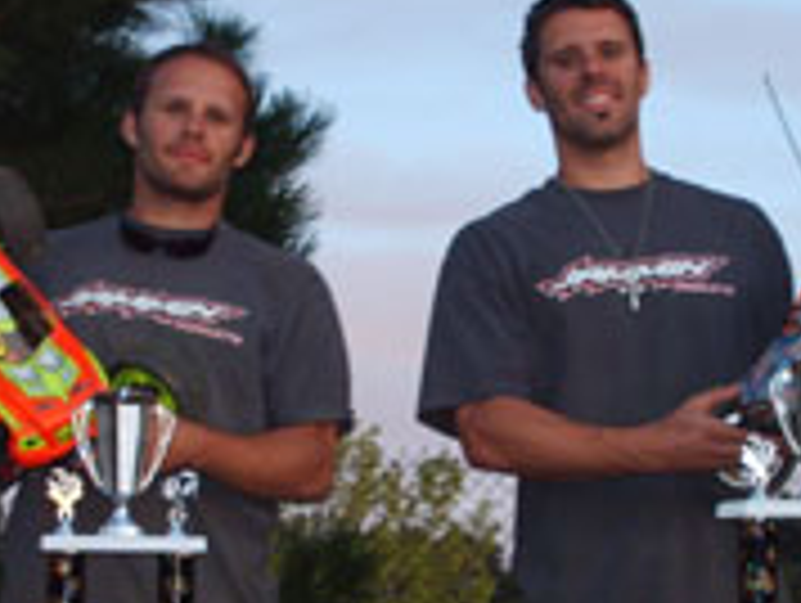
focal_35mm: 120
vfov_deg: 12.4
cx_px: 418
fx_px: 2780
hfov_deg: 16.4
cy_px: 425
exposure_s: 1/60
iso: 133
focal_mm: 10.3
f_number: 3.6
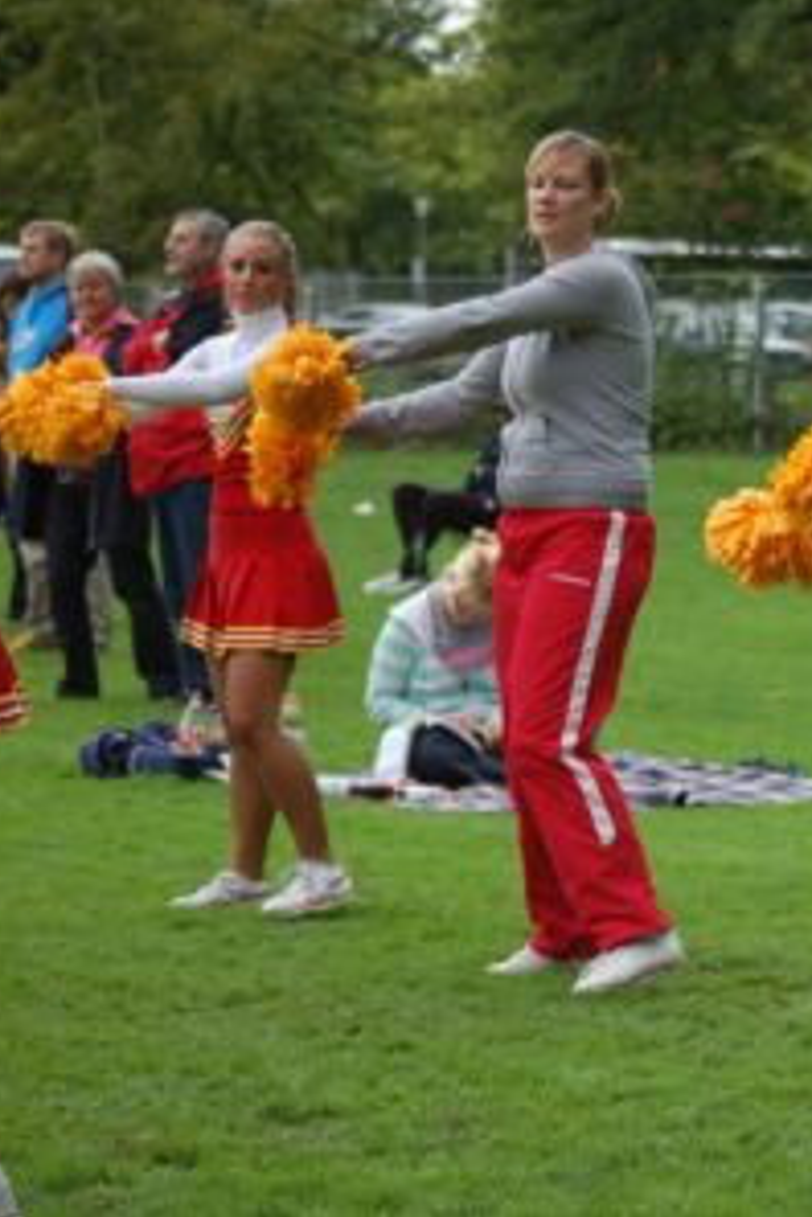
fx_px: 5413
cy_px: 606
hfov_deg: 8.5
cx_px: 863
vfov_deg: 12.8
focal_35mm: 160
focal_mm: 70
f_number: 4
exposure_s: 1/500
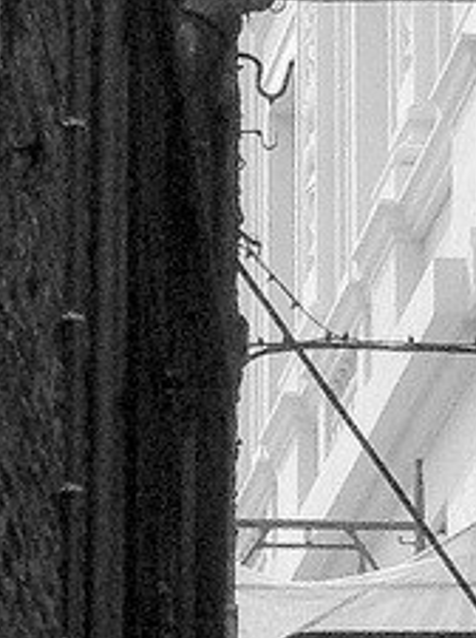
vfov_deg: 4.4
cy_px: -791
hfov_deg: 3.4
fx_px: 8053
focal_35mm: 438
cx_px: 538
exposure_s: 1/400
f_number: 4.8
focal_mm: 11.6
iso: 80
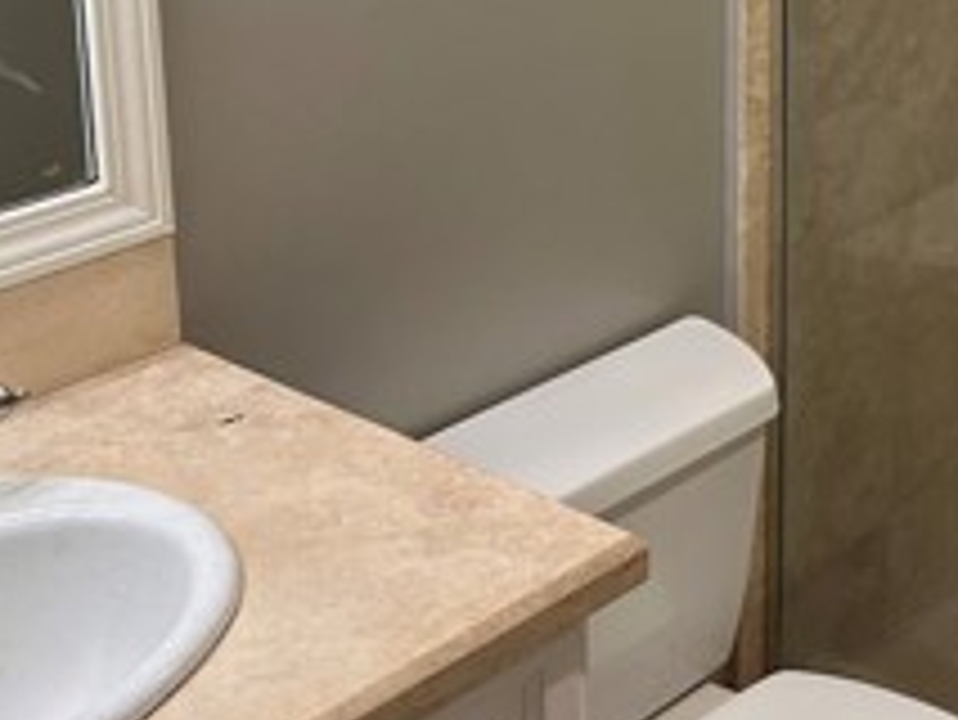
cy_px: -45
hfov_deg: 25.5
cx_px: 989
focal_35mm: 72
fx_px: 1994
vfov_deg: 19.7
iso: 160
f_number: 1.78
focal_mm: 6.86
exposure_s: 1/120
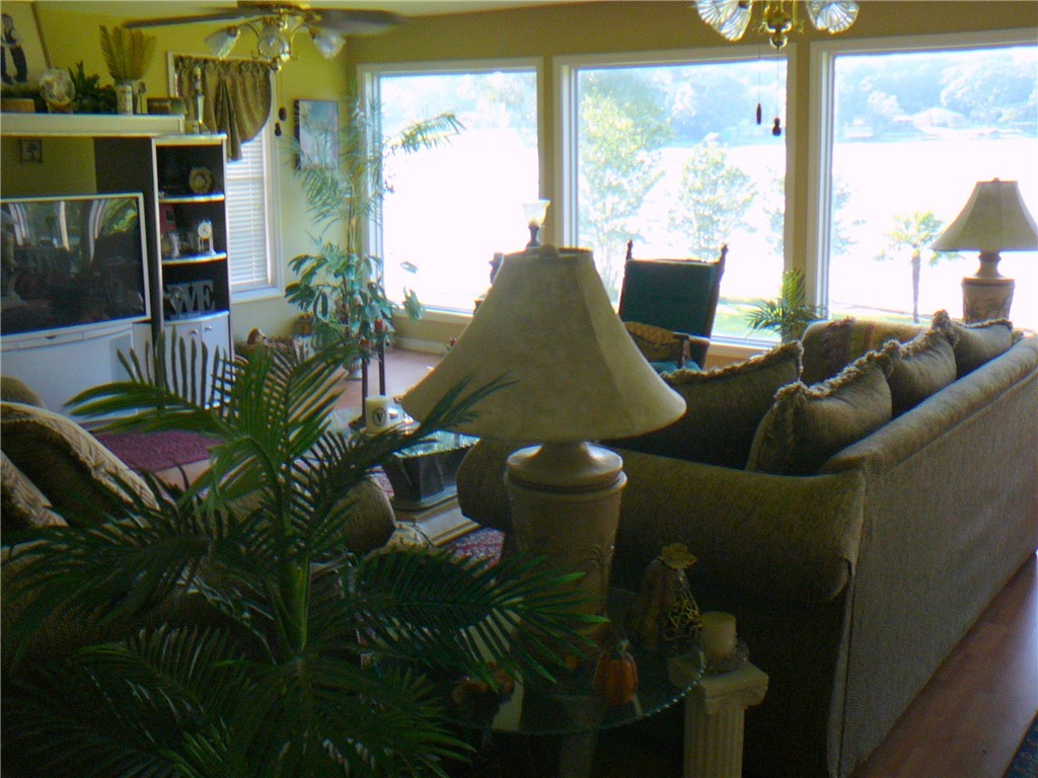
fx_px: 1050
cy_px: 389
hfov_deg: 52.6
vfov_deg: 40.7
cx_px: 519
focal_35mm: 35
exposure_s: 1/30
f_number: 2.8
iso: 100
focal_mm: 5.2
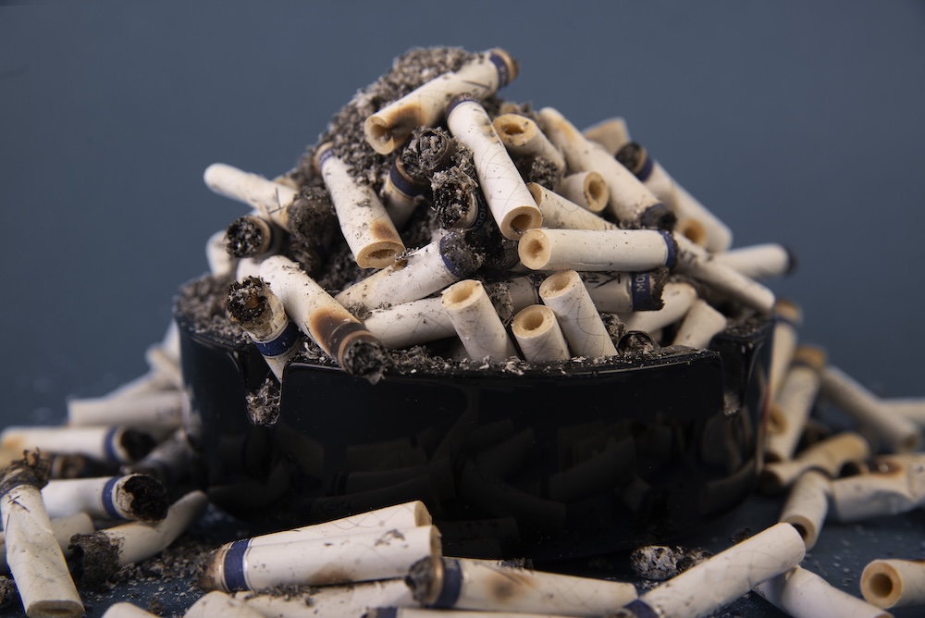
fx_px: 1697
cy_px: 309
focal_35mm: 66
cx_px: 462
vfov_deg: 20.6
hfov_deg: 30.5
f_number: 8
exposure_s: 1/160
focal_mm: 66
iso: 100
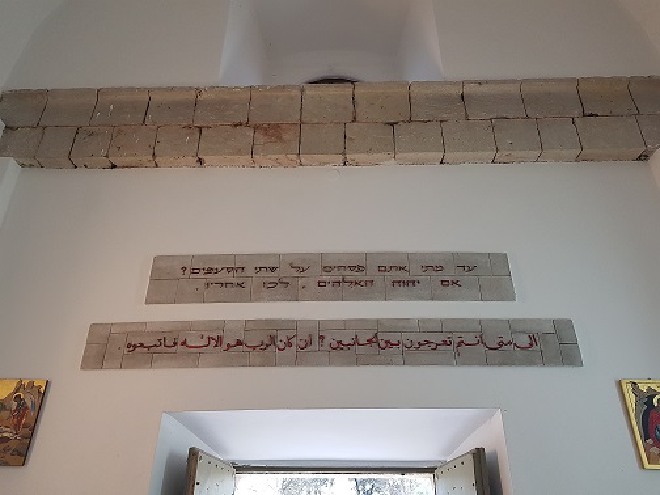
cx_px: 330
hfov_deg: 67.3
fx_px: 496
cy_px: 248
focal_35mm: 26
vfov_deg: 53.1
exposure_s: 1/50
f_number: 1.7
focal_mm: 4.3
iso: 125
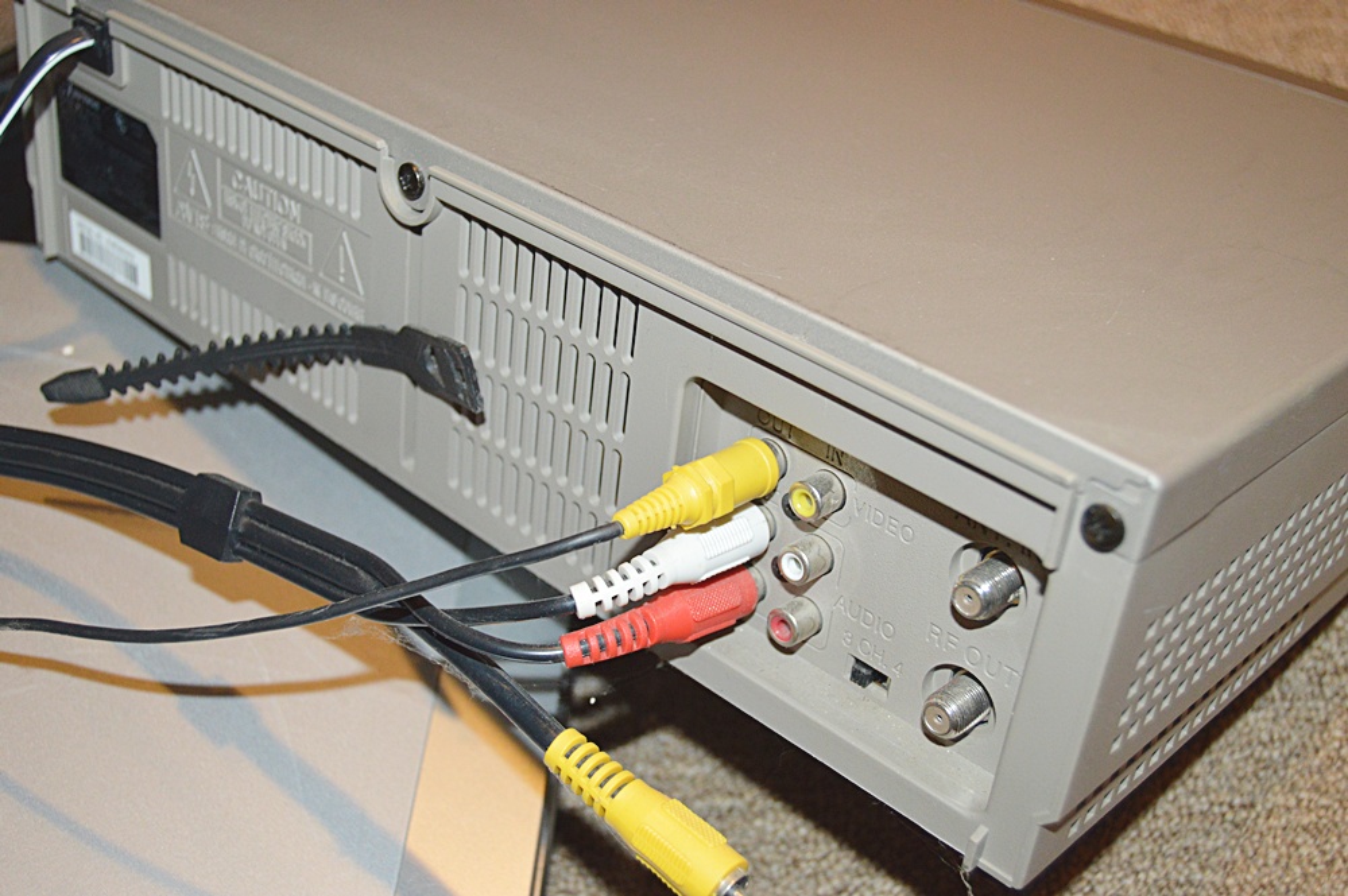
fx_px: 1684
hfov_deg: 43.6
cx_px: 674
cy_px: 448
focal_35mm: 45
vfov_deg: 29.8
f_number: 4.2
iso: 1400
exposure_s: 1/60
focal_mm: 30
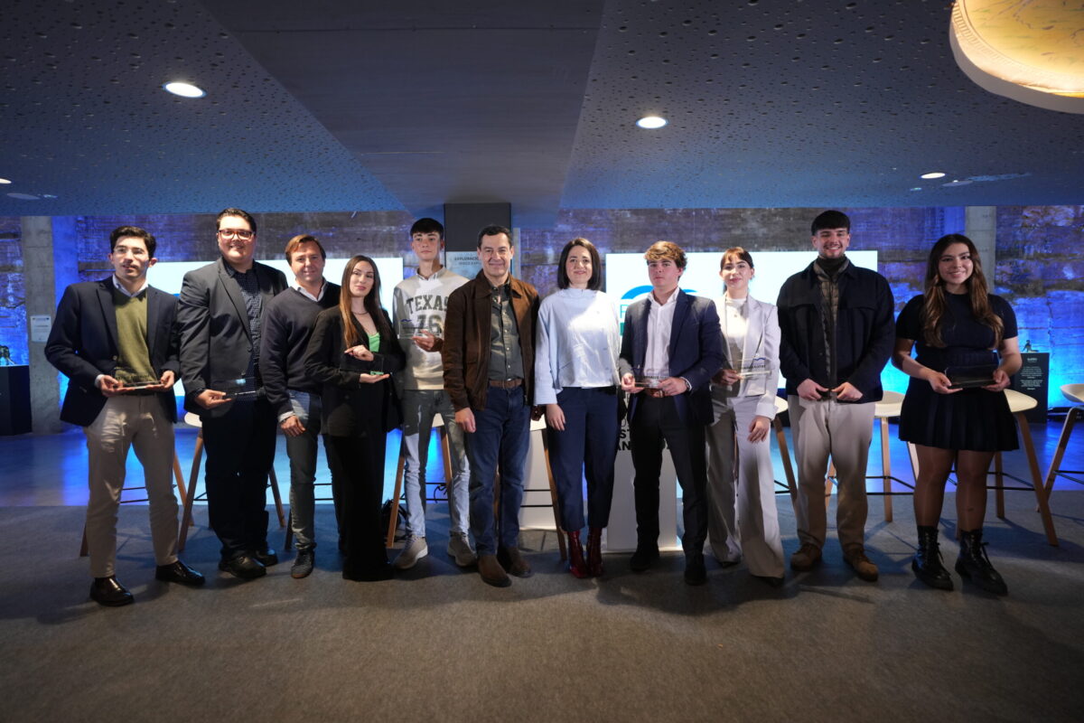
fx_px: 602
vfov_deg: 61.9
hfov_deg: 84.0
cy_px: 362
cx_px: 542
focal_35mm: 20
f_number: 1.8
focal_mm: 20
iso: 640
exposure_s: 1/250
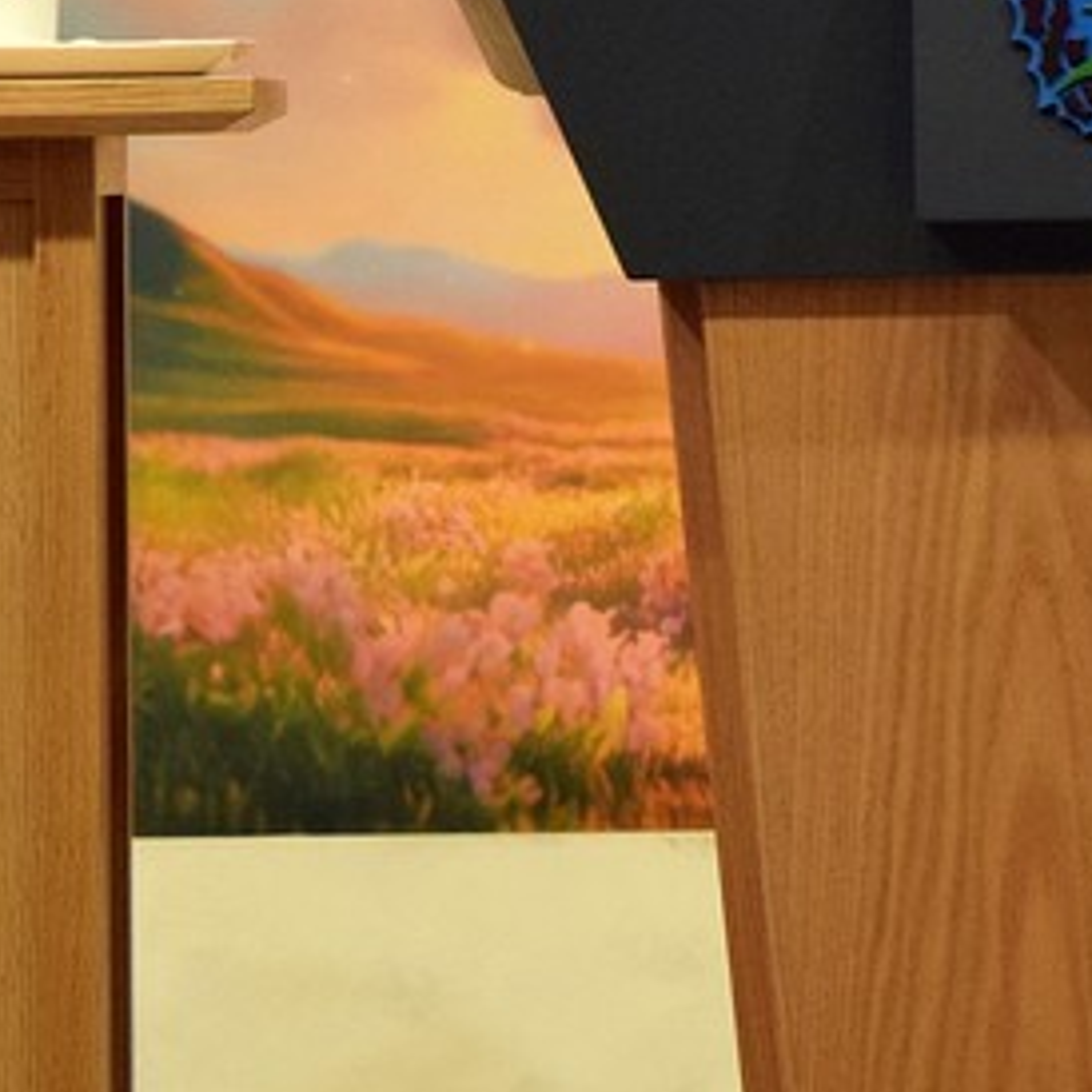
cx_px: 1212
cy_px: -492
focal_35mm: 328
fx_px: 11706
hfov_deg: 5.3
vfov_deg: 5.3
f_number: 6.3
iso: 1000
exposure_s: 1/250
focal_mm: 55
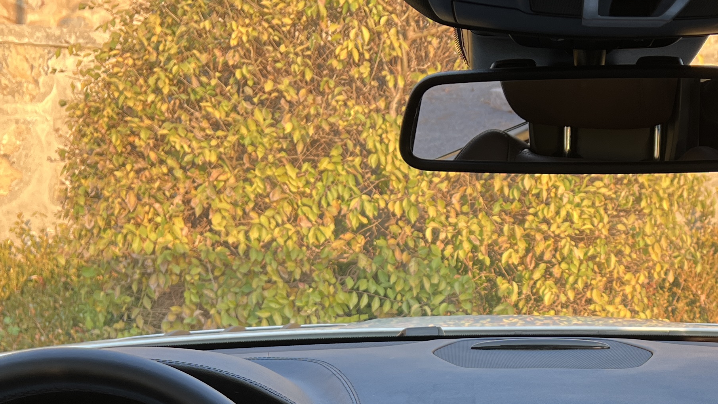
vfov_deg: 18.3
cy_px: 468
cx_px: 526
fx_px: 1199
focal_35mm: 63
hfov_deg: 32.8
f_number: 1.5
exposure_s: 1/171
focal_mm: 5.7
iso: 40
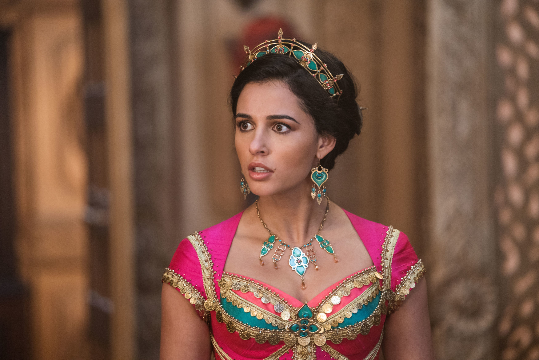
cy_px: 180
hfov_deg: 10.4
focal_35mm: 198
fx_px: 2964
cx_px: 270
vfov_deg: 6.9
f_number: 2.8
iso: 3200
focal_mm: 198
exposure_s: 1/160
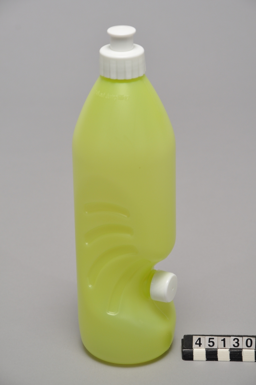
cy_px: 192
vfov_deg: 16.1
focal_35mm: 128
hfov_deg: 10.7
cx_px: 128
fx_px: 1363
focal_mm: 85
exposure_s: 1/8
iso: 200
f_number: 9
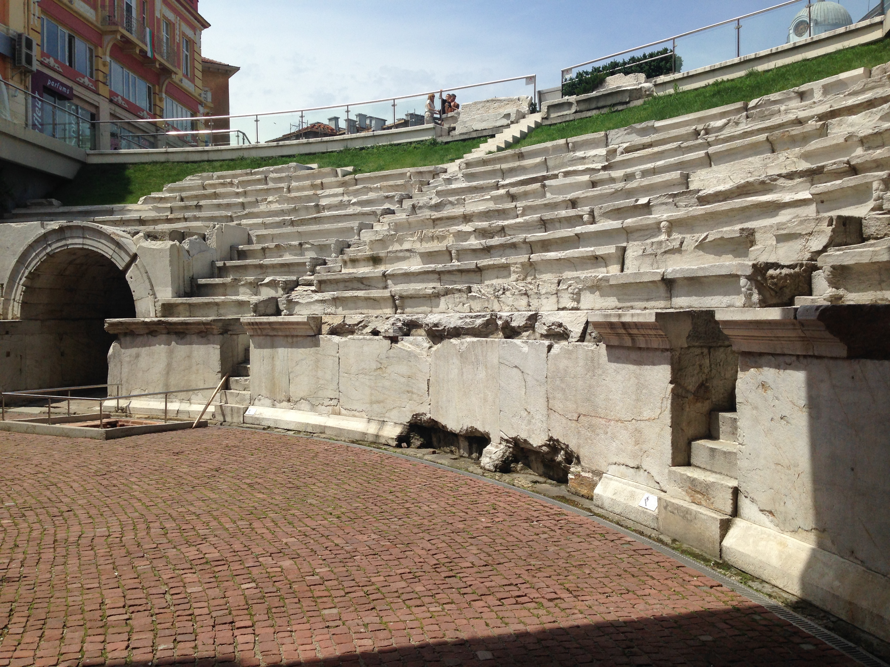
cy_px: 334
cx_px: 445
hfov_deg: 55.4
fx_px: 848
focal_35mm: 33
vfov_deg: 42.9
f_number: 2.4
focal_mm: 4.12
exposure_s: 1/2463
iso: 50
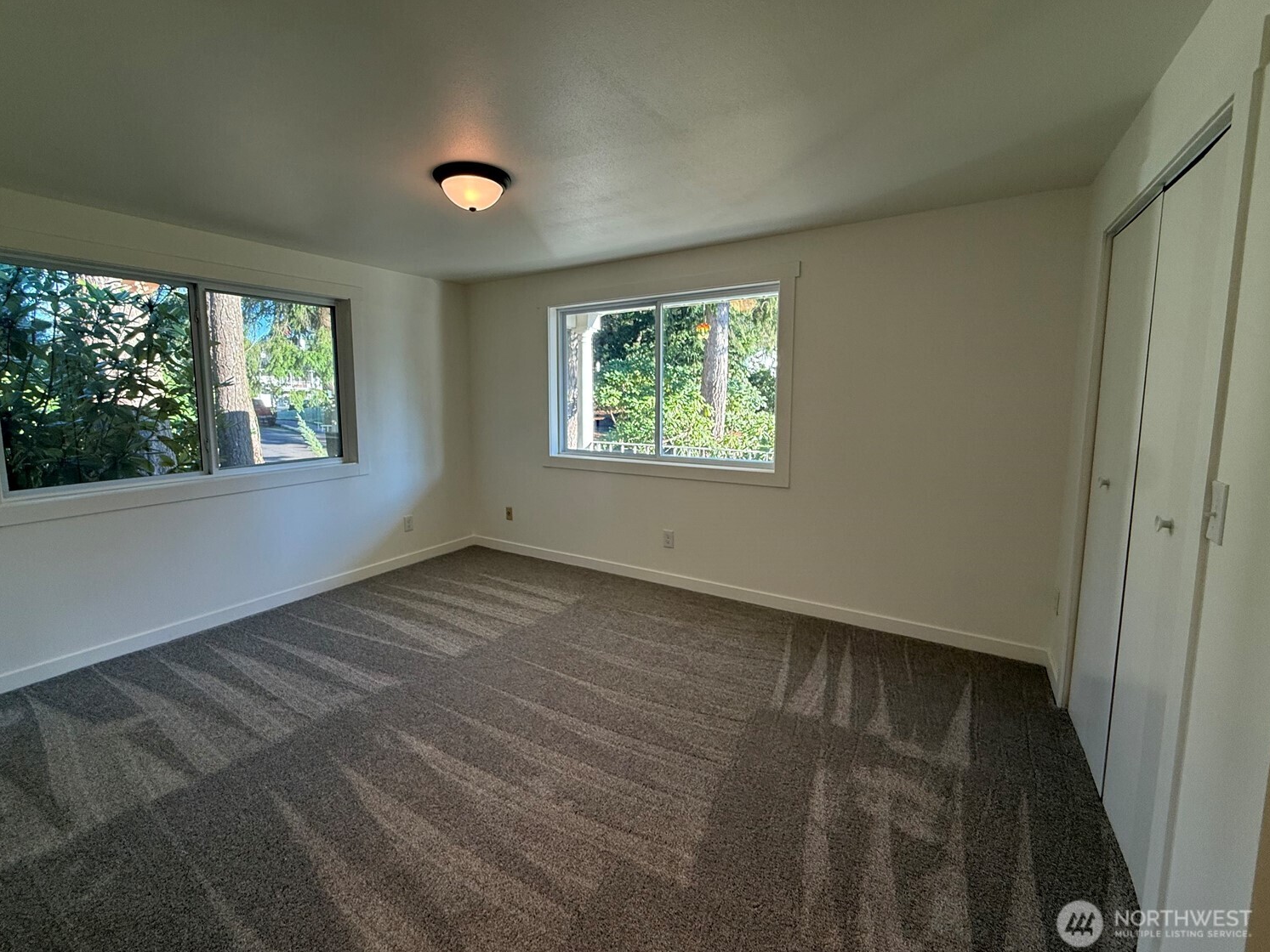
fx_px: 550
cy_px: 448
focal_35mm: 15
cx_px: 597
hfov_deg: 98.1
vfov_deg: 81.7
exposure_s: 1/120
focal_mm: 2.22
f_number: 2.2
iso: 100
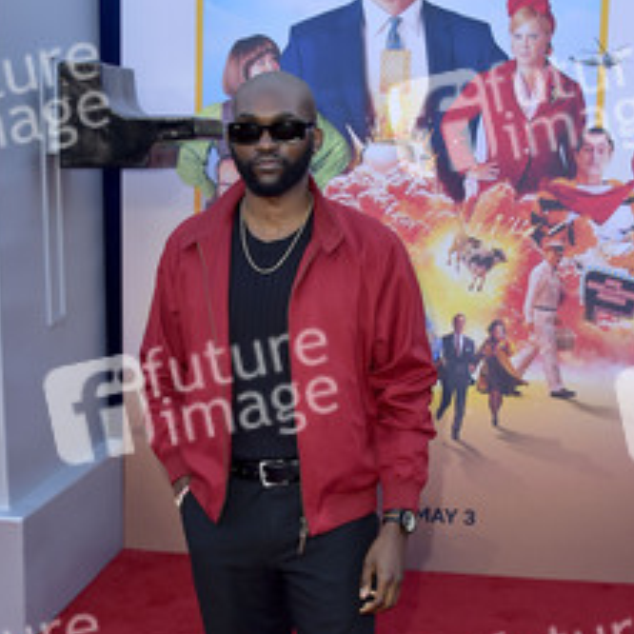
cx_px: 276
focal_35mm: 49
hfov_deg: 34.6
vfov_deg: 33.3
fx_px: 1015
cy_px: 540
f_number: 6.3
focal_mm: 32
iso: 320
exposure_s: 1/250
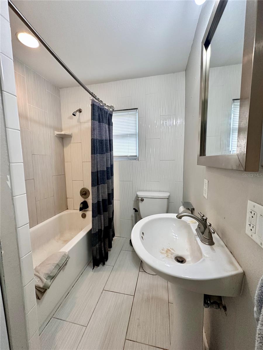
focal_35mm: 14
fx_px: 142
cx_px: 132
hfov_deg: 85.7
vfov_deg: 102.1
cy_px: 175
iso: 250
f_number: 2.2
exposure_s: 1/120
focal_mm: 2.22
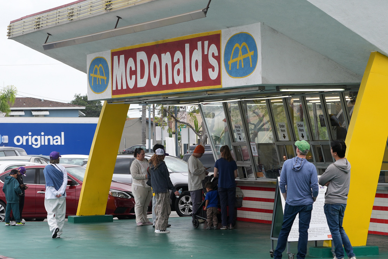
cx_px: 194
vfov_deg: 9.2
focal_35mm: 150
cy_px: 130
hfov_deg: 13.7
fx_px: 1618
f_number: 9
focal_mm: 100
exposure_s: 1/250
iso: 250
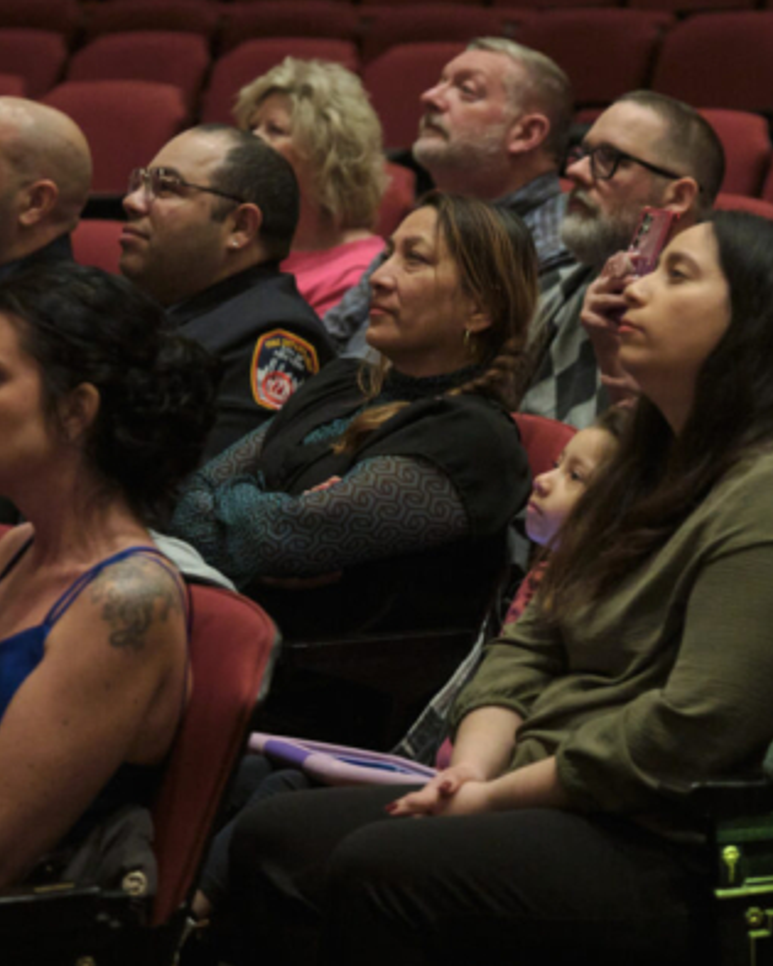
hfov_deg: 8.7
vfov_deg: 10.9
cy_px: 492
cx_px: 586
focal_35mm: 177
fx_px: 5064
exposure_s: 1/125
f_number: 2.8
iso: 4000
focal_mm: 77.3
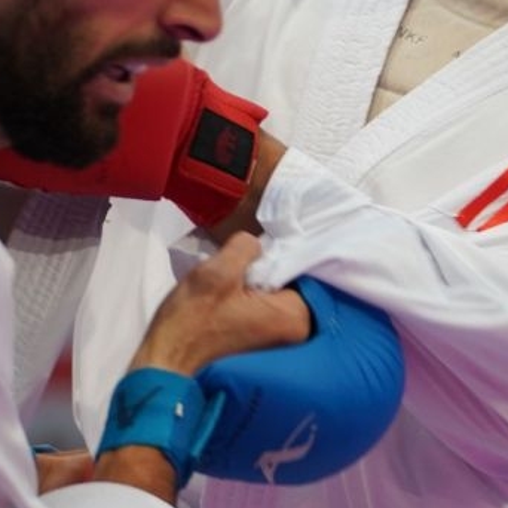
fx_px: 10626
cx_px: 267
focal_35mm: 640
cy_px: 190
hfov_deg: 2.7
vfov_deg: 2.7
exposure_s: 1/1000
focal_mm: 143
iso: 1250
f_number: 2.8
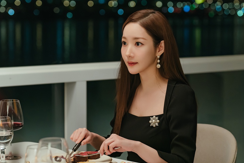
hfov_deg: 22.1
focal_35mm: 92
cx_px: 125
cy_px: 77
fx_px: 624
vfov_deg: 14.9
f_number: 4
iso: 5000
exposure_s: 1/100
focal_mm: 84
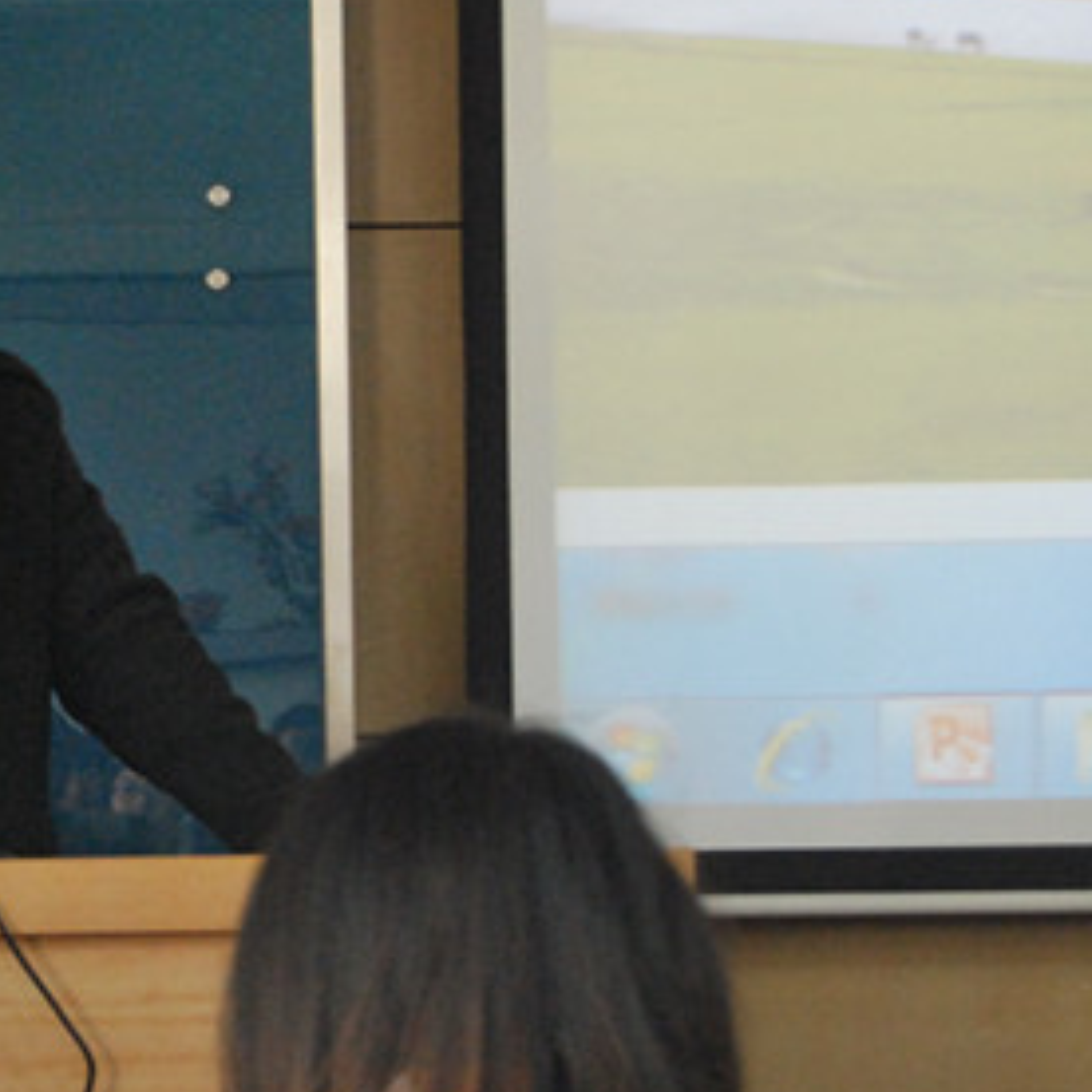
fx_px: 7253
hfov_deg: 8.5
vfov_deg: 8.6
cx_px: -265
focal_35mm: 203
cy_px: 402
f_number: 5.6
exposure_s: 1/30
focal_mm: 55
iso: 1000
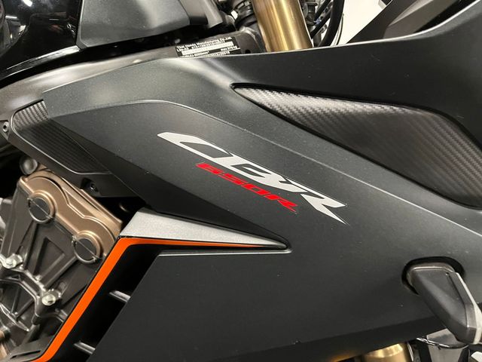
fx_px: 362
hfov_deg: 67.3
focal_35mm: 26
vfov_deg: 53.1
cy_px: 181
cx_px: 241
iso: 500
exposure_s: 1/33
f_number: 1.6
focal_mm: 5.1
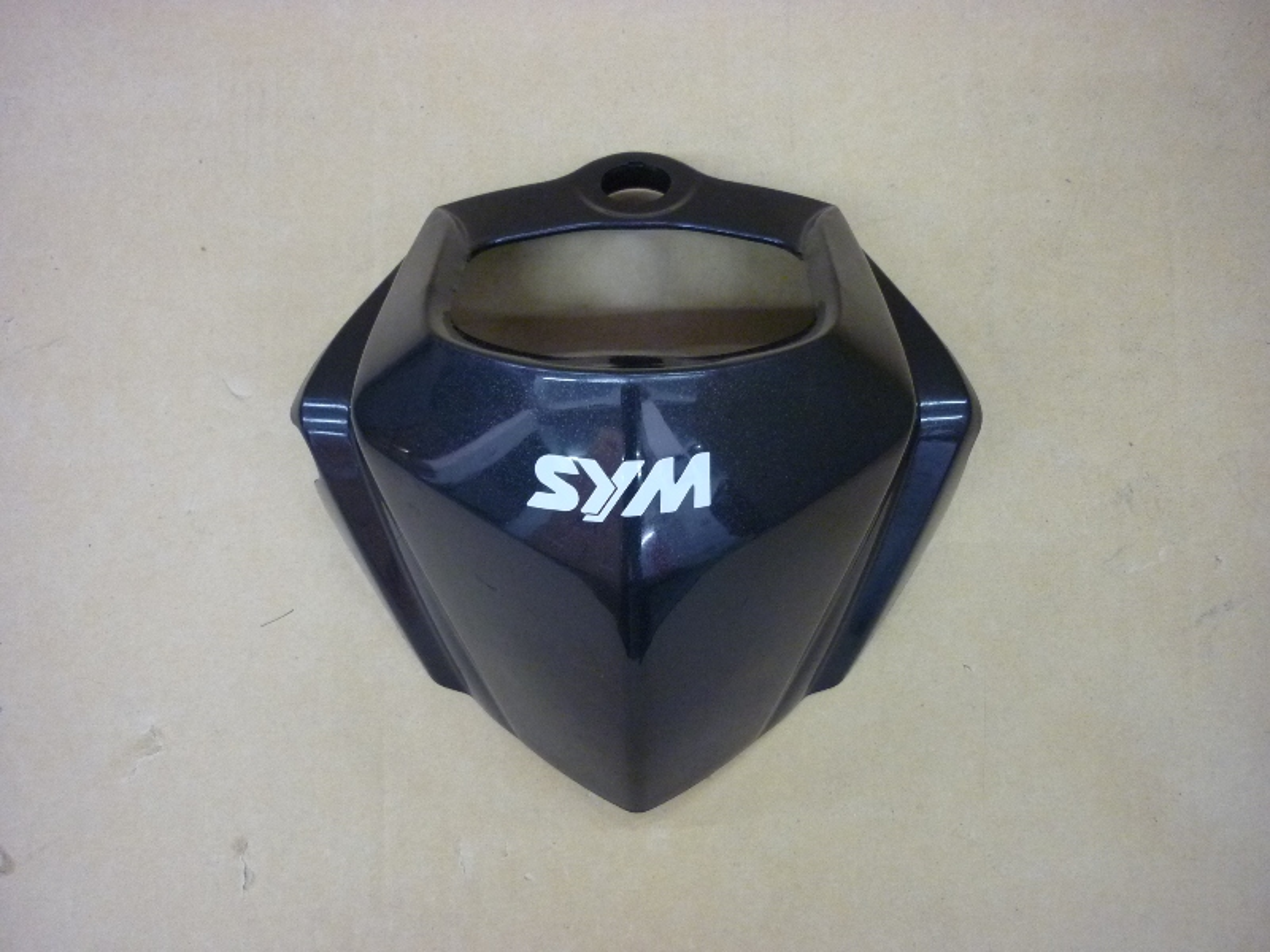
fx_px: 1211
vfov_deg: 42.9
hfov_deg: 55.4
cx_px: 635
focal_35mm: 33
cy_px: 476
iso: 400
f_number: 2.8
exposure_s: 1/20
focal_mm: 5.5
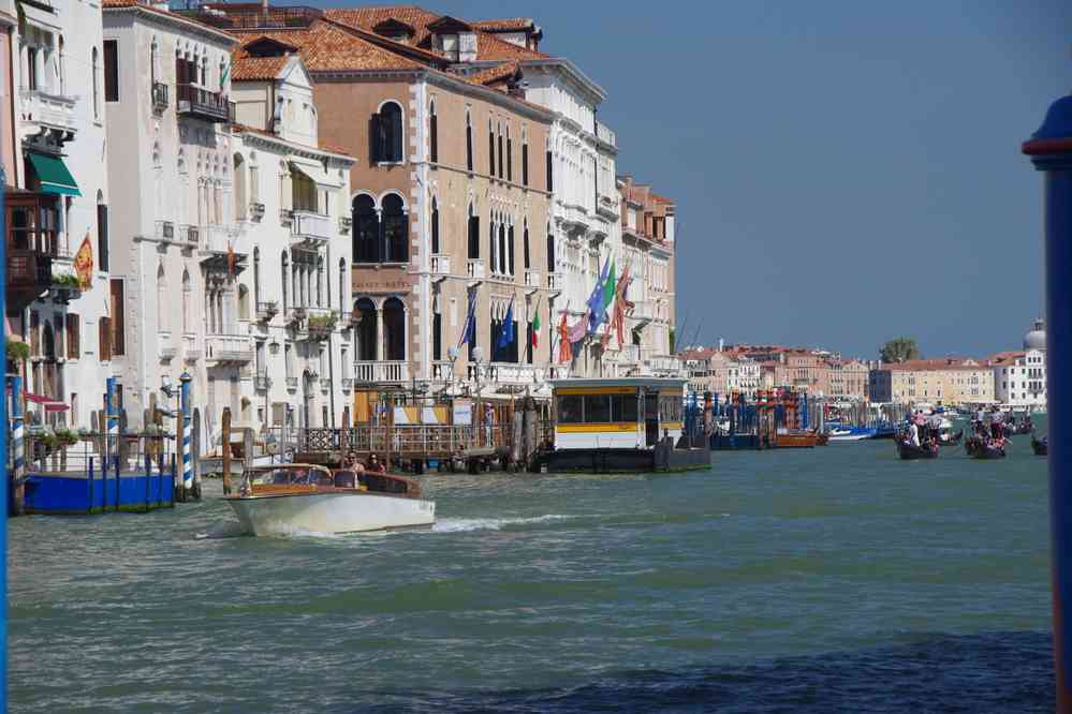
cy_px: 357
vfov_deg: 8.3
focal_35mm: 165
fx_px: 4913
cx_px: 536
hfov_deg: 12.5
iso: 200
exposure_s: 1/160
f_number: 11
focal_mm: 110
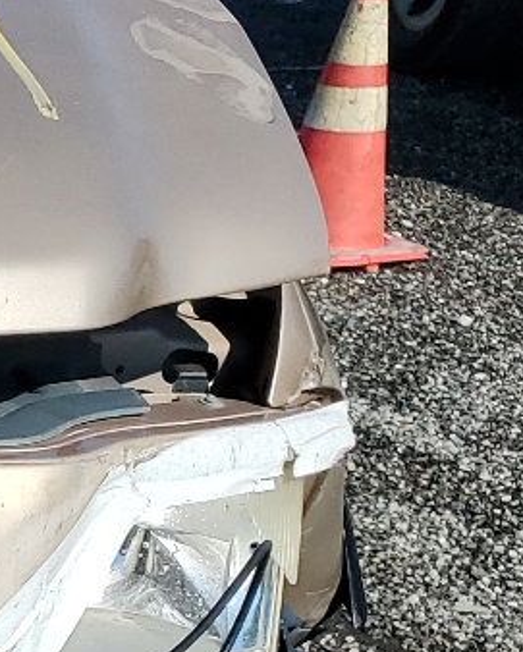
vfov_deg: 15.4
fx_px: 2319
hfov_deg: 10.5
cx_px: -845
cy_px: 785
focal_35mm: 120
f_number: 1.5
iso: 50
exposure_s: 1/5000
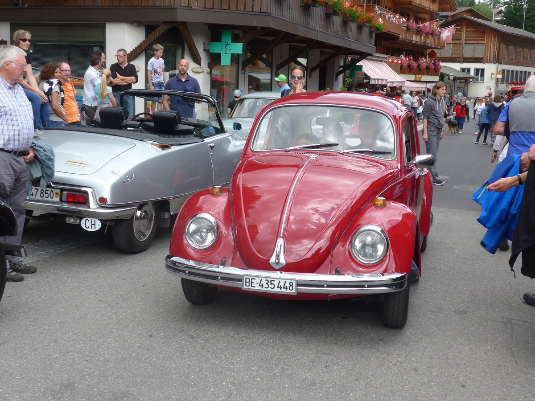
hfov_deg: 38.9
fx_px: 757
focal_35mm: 49
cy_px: 200
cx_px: 268
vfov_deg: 29.7
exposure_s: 1/400
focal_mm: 10.1
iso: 80
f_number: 3.2
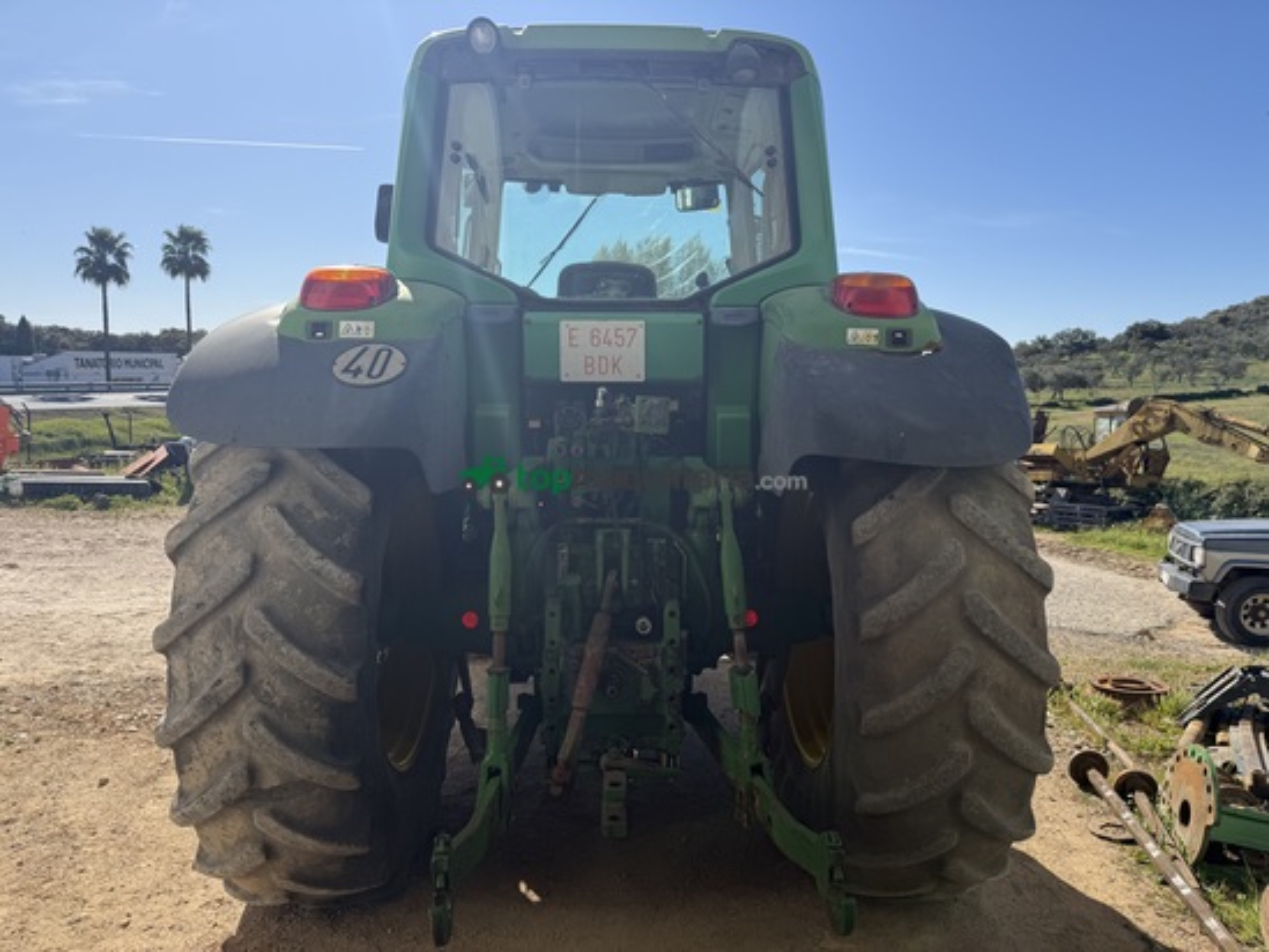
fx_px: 880
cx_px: 634
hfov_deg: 71.6
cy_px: 476
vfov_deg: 56.8
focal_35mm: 24
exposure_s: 1/4673
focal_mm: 6.76
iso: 80
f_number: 1.78
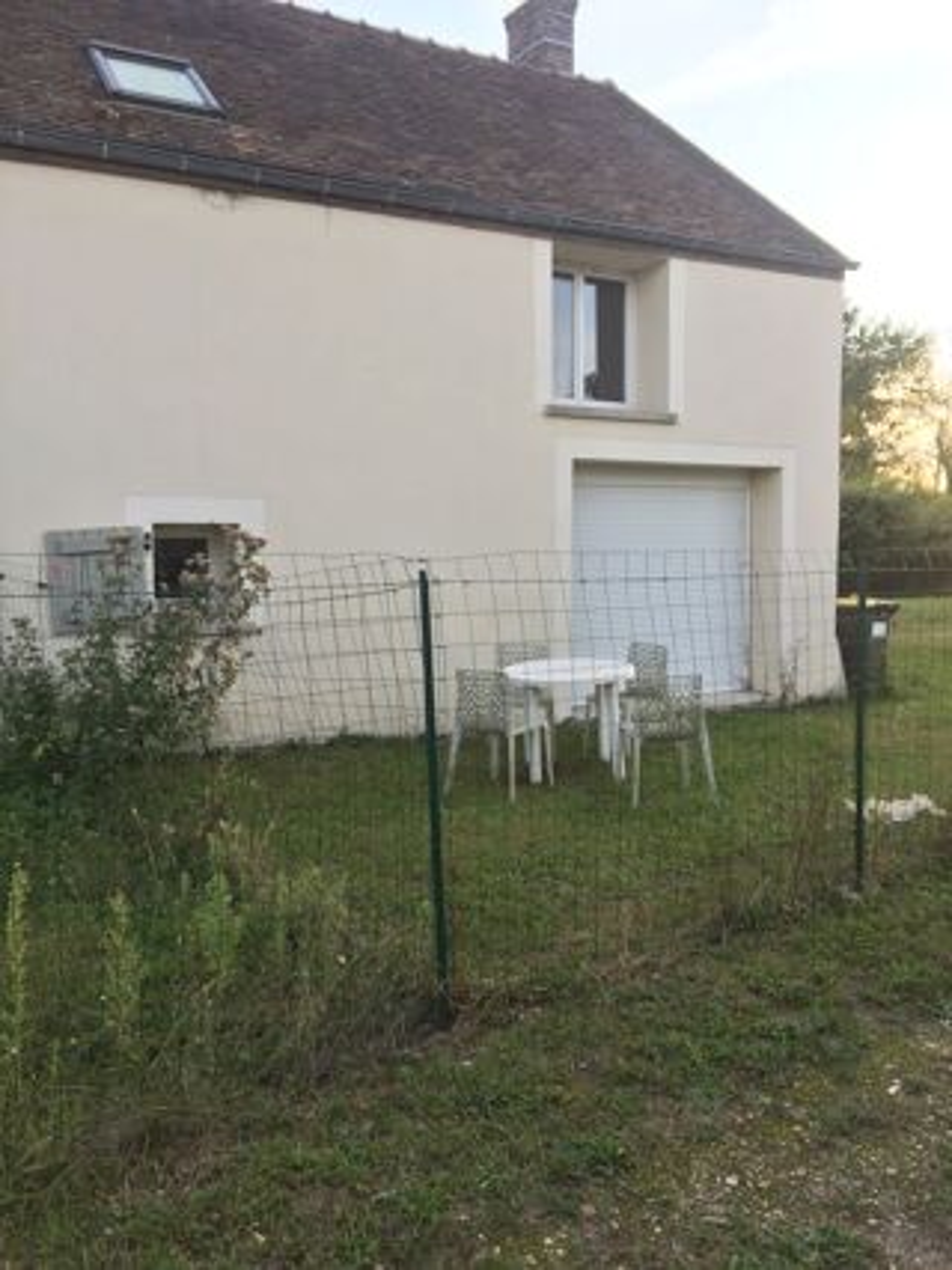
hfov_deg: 48.2
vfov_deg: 61.7
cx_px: 476
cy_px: 635
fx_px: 1064
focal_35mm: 29
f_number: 2.2
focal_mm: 4.15
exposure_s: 1/100
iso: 40
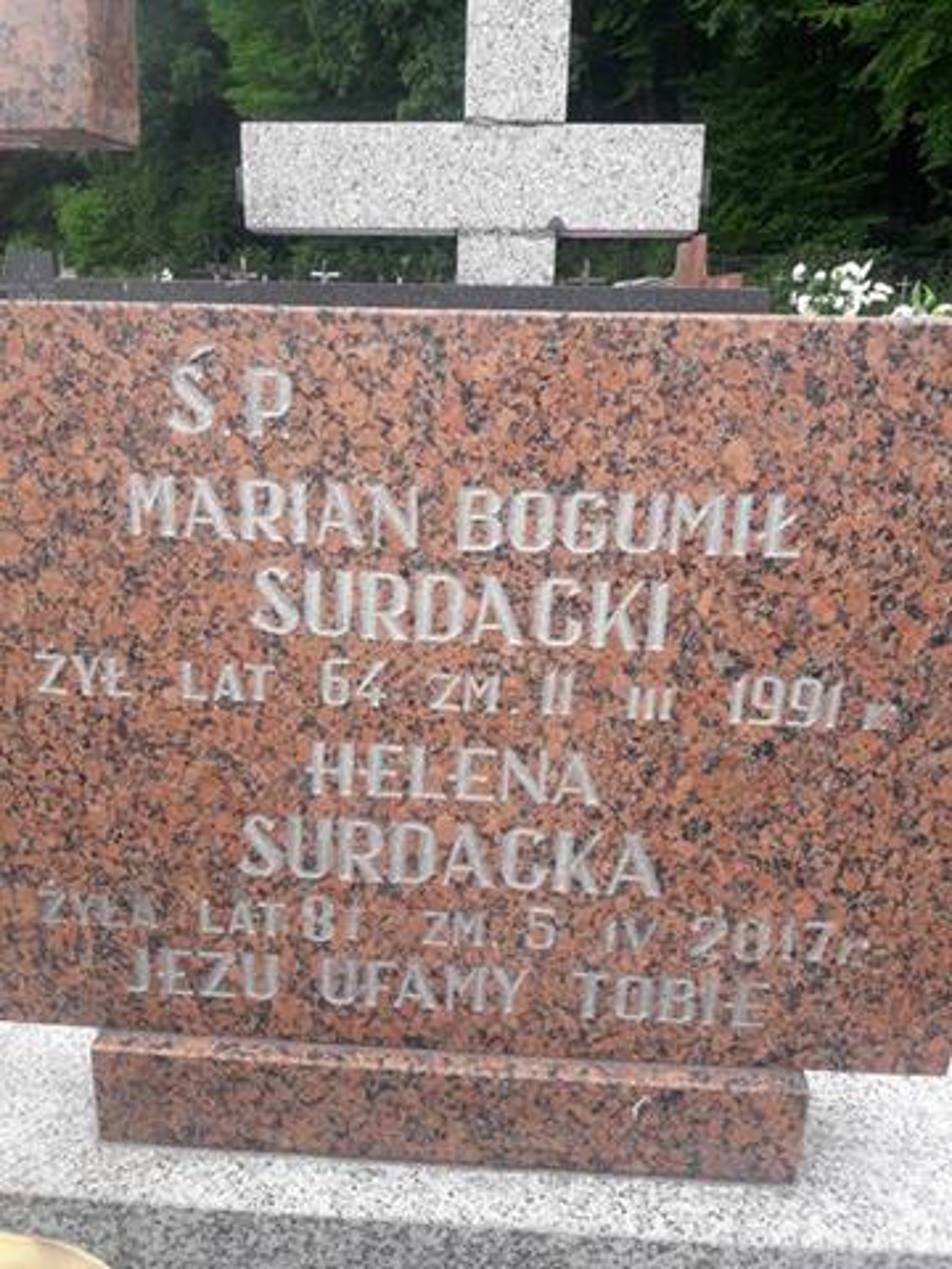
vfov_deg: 63.4
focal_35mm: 28
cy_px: 634
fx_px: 1027
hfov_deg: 49.7
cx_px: 476
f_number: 1.9
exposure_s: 1/346
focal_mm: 3.7
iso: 40
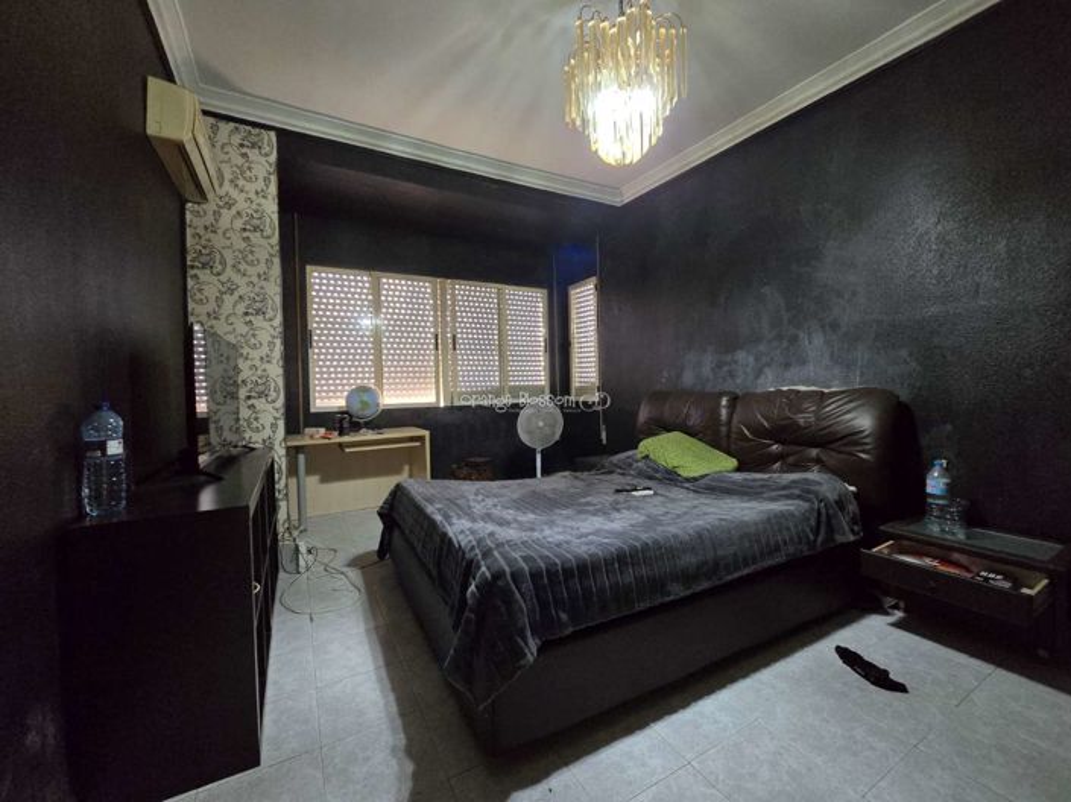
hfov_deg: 106.2
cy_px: 401
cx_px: 536
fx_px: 402
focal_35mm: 13
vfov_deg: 89.9
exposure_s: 1/50
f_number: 2.2
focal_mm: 2.2
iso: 1250
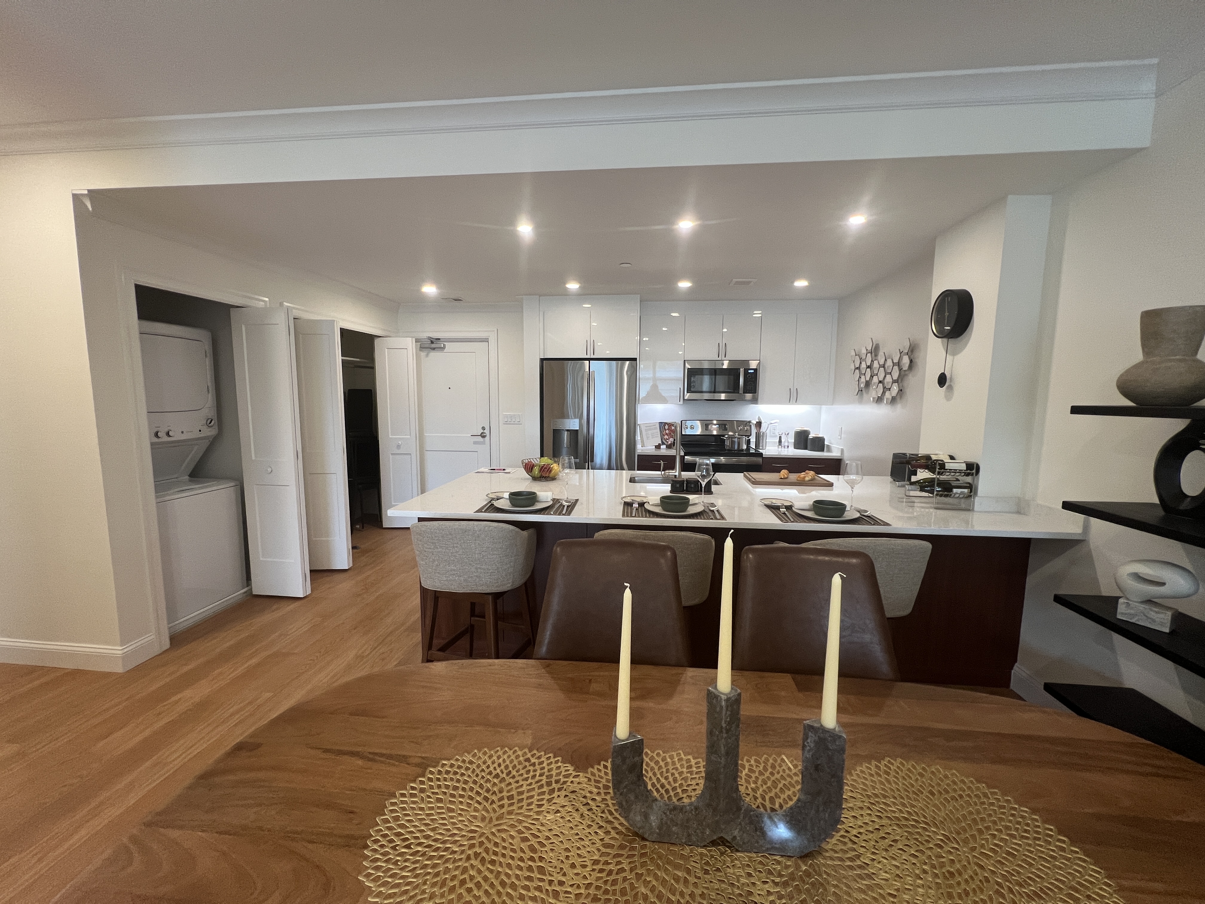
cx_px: 602
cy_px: 452
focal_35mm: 13
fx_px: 453
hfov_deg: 106.2
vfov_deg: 89.9
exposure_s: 1/60
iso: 160
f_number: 1.8
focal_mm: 1.57
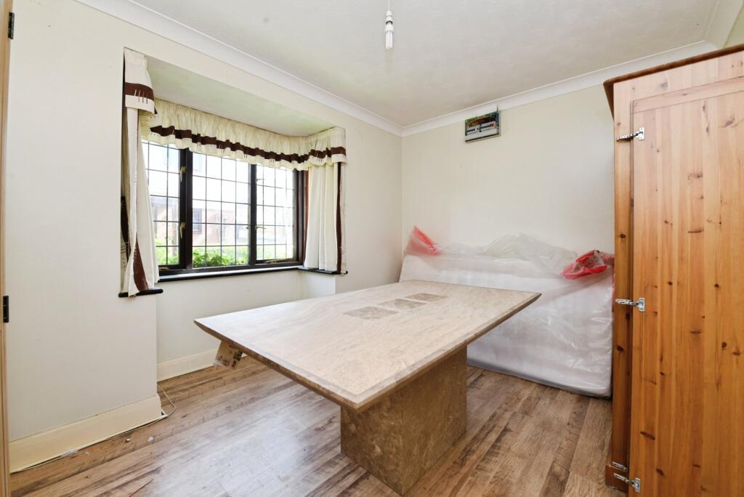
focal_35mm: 14
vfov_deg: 81.3
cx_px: 372
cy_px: 248
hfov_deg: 104.2
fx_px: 289
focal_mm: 14
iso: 640
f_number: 10
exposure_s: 1/60
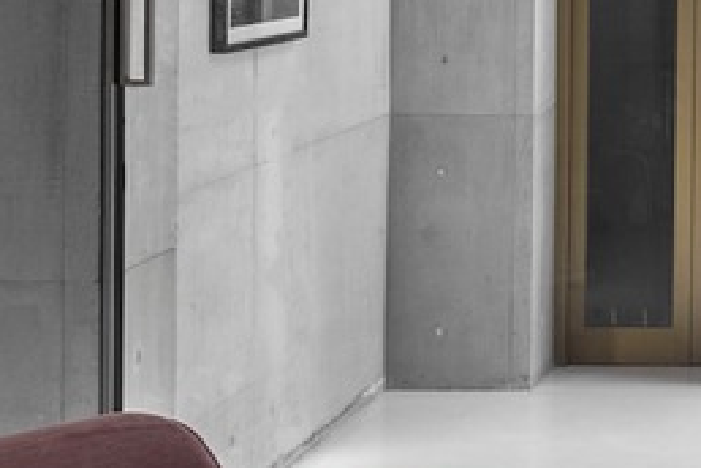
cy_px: -72
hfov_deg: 14.5
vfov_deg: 10.2
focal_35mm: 132
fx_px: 2570
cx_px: 1038
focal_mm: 17
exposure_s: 1/13
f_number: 9
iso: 200
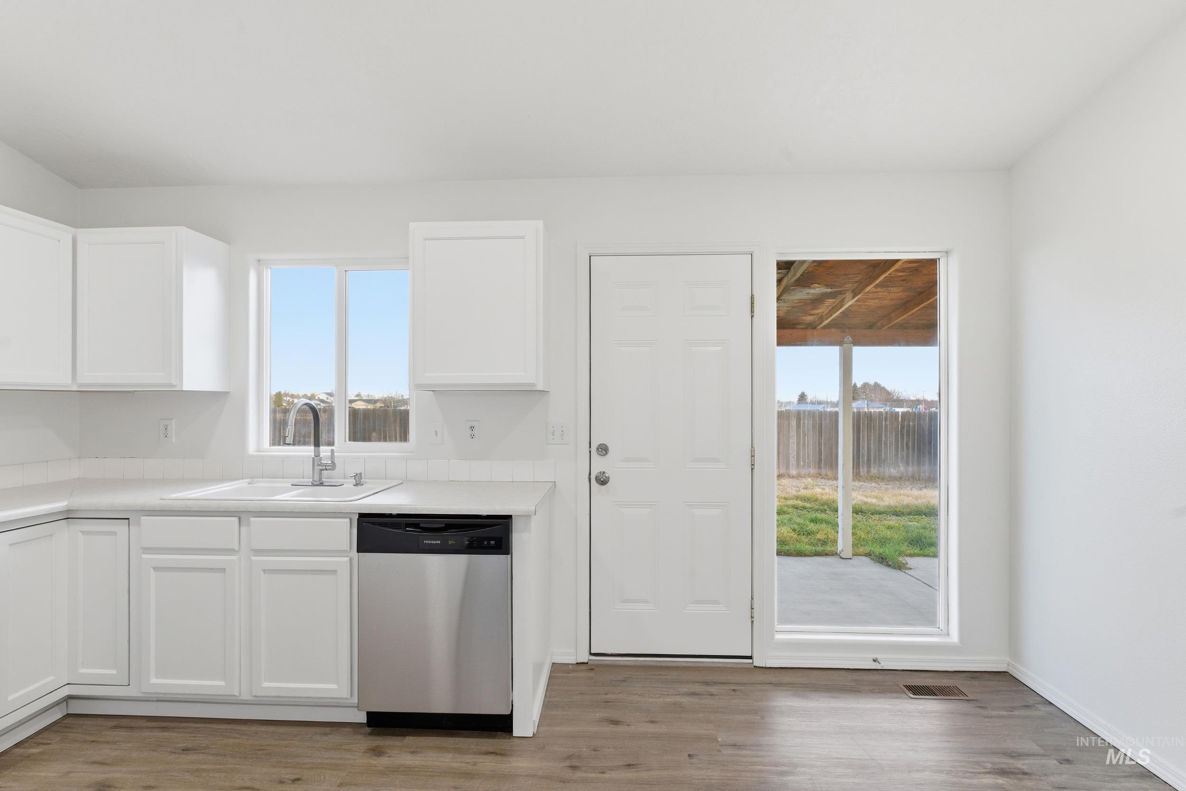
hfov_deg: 96.7
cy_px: 396
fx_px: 527
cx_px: 593
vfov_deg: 73.8
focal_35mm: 16
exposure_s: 1/100
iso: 250
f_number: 9
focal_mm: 16
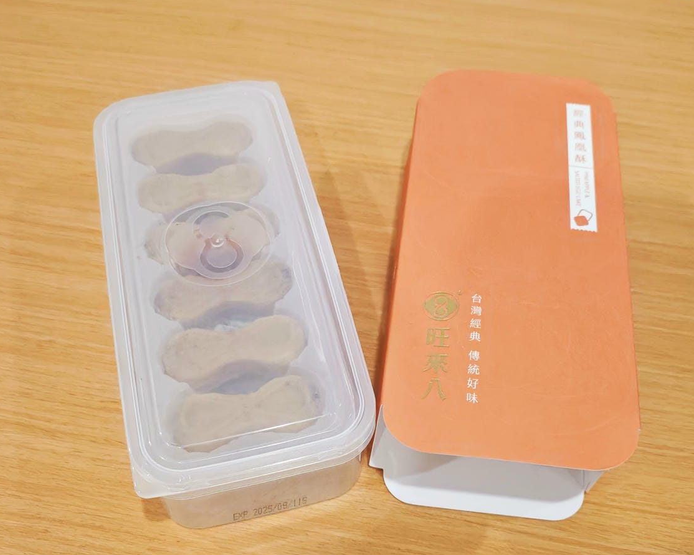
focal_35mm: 41
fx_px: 842
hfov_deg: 44.8
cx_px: 366
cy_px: 277
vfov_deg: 36.5
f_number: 2.8
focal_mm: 8.72
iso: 3200
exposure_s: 1/600
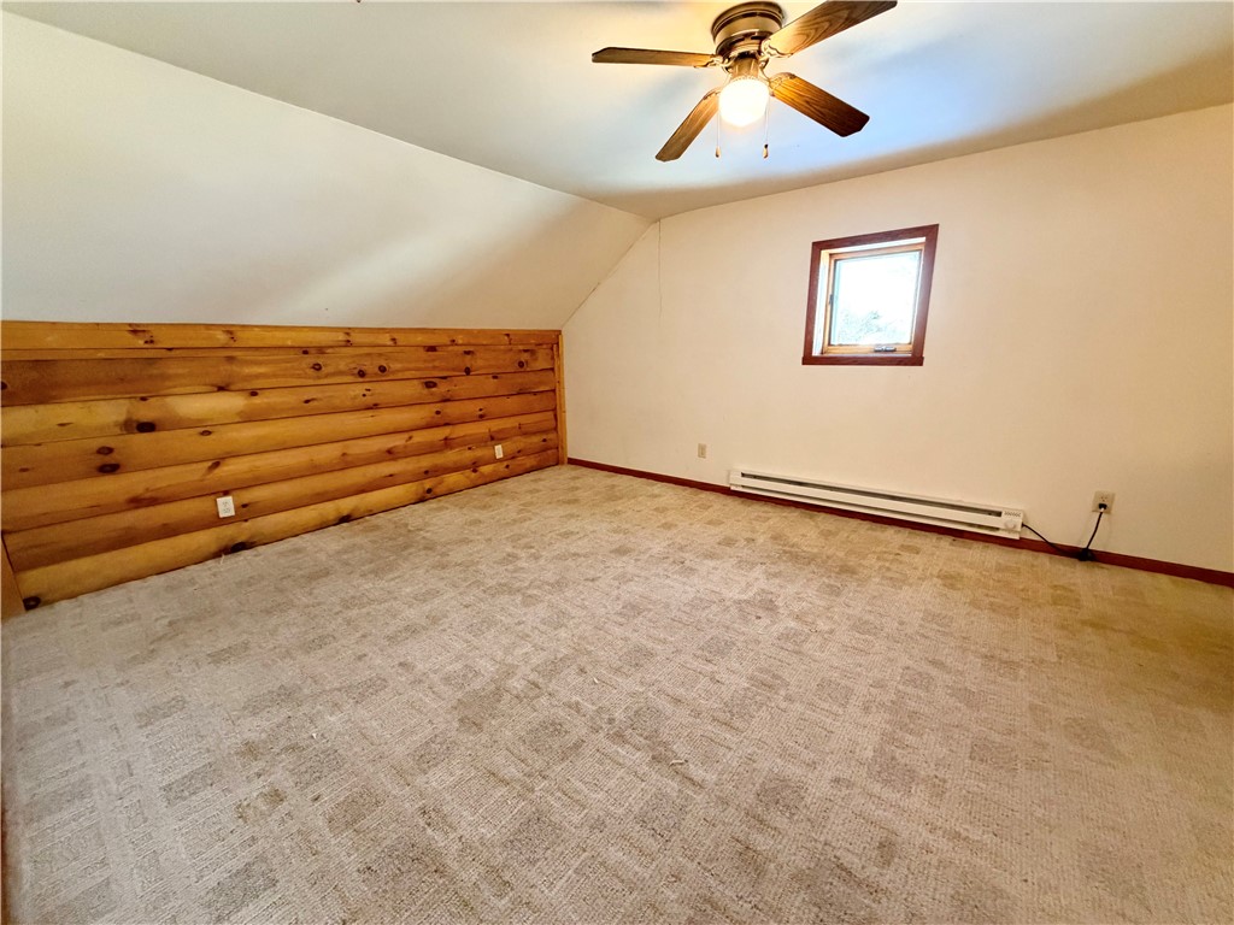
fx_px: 499
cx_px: 617
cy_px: 462
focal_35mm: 14
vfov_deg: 85.7
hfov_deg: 102.1
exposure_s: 1/60
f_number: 2.2
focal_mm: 2.22
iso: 640
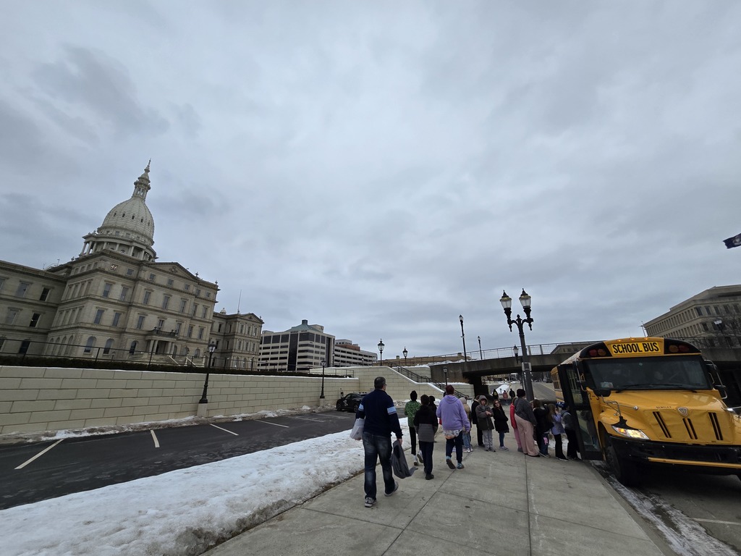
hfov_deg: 106.2
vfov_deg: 89.9
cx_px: 370
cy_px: 278
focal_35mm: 13
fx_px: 278
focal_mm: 2.2
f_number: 2.2
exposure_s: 1/1567
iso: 50
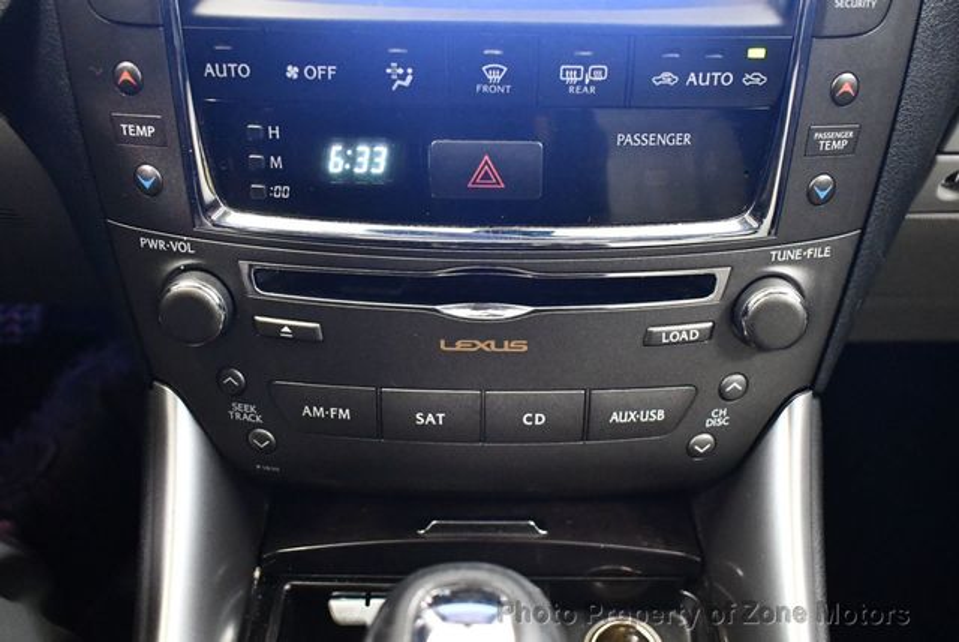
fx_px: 960
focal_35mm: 36
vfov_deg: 36.9
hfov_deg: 53.1
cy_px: 321
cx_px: 480
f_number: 3.5
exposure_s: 1/60
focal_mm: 18
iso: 7200
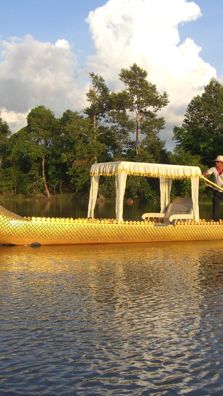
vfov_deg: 37.2
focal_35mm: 56
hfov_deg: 21.4
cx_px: 133
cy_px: 198
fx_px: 589
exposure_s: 1/320
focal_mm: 7.9
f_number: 4
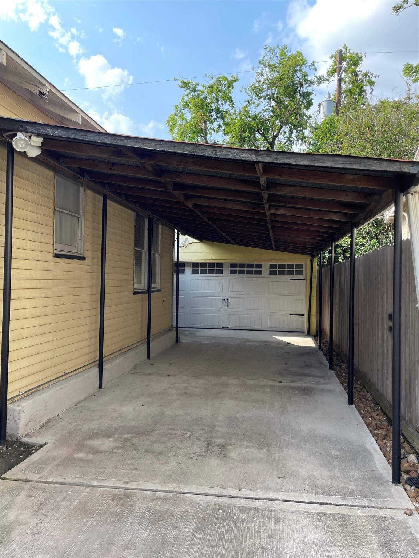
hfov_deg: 53.1
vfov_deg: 67.3
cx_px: 210
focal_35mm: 26
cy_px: 279
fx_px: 420
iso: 32
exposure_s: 1/707
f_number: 1.6
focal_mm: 4.2
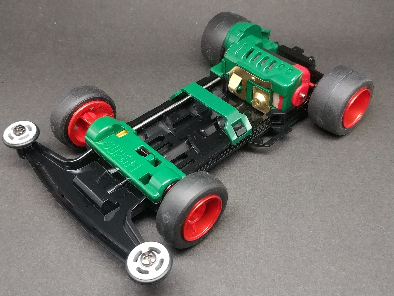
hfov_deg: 56.8
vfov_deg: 44.2
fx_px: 364
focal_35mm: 32
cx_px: 197
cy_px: 148
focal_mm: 4.5
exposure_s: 1/17
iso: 421
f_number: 2
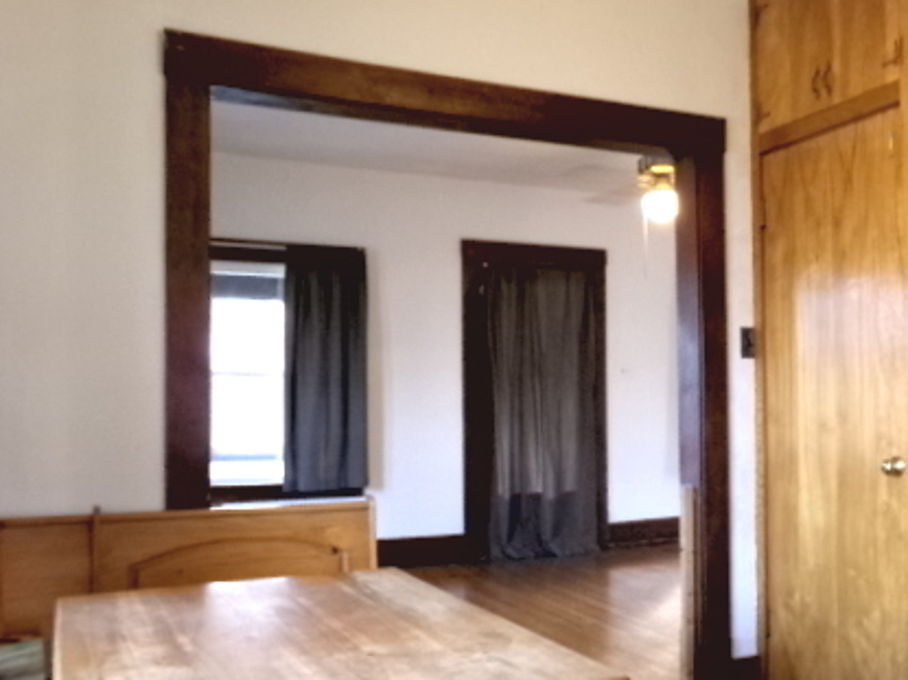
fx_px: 970
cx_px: 641
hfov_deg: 48.8
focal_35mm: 37
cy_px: 387
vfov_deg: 38.6
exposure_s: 1/17
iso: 569
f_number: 3.7
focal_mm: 4.3
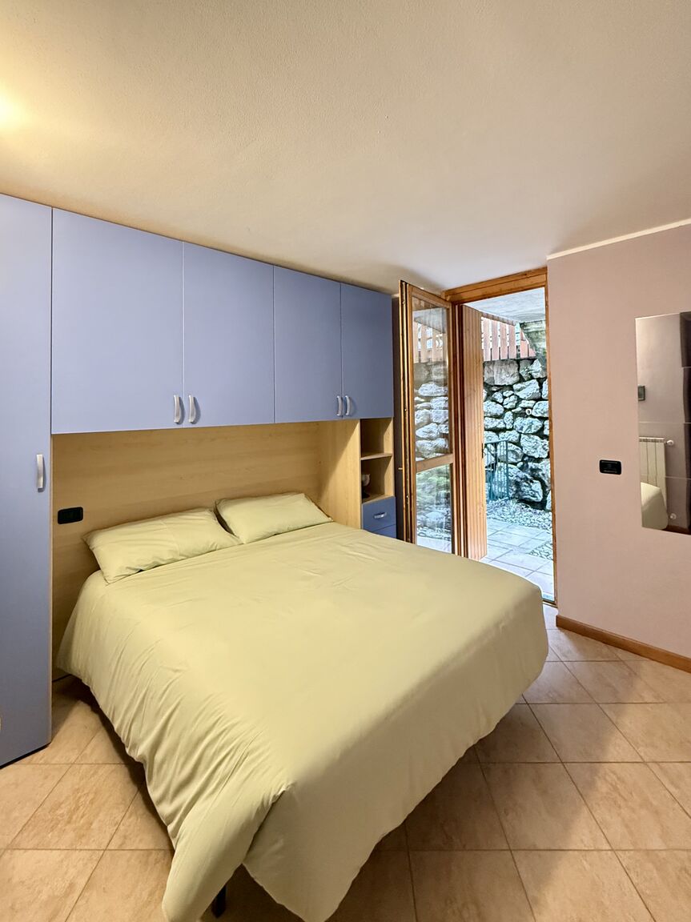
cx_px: 346
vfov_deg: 102.1
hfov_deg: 85.6
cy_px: 461
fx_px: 373
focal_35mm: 14
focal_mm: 2.22
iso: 800
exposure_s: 1/50
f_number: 2.2
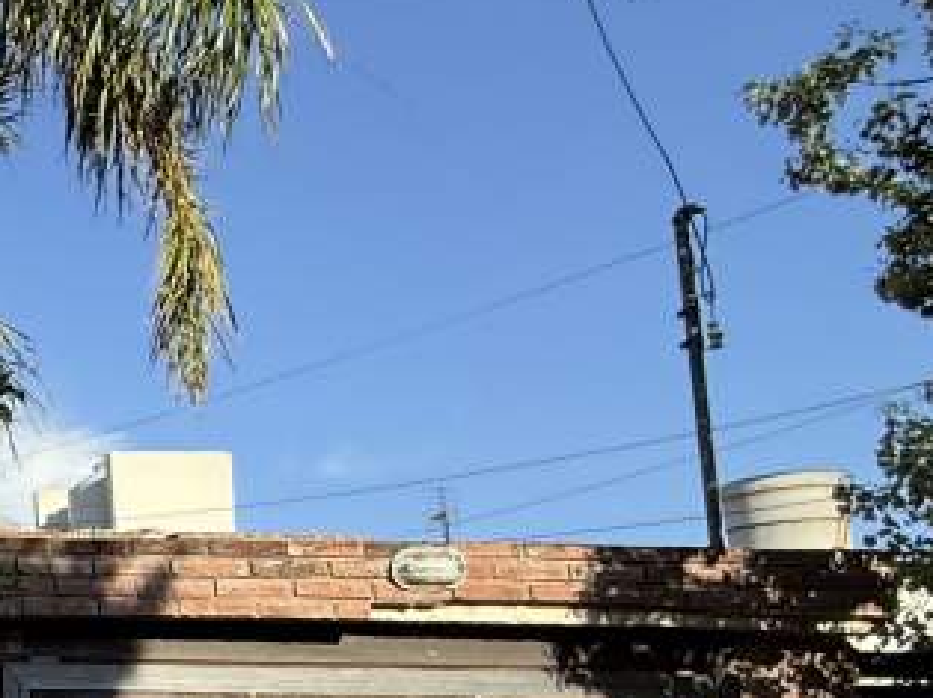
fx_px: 1454
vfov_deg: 26.2
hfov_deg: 25.0
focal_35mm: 54
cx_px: -538
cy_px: 613
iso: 50
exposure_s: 1/1431
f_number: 2.2
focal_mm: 2.22
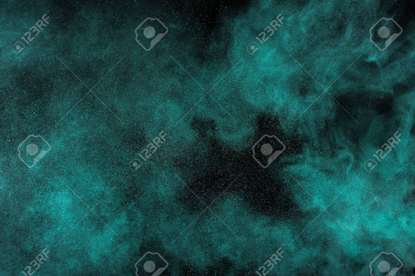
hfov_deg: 39.6
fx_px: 576
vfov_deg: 27.0
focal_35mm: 50
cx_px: 208
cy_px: 138
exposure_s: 1/160
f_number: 8
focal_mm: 50
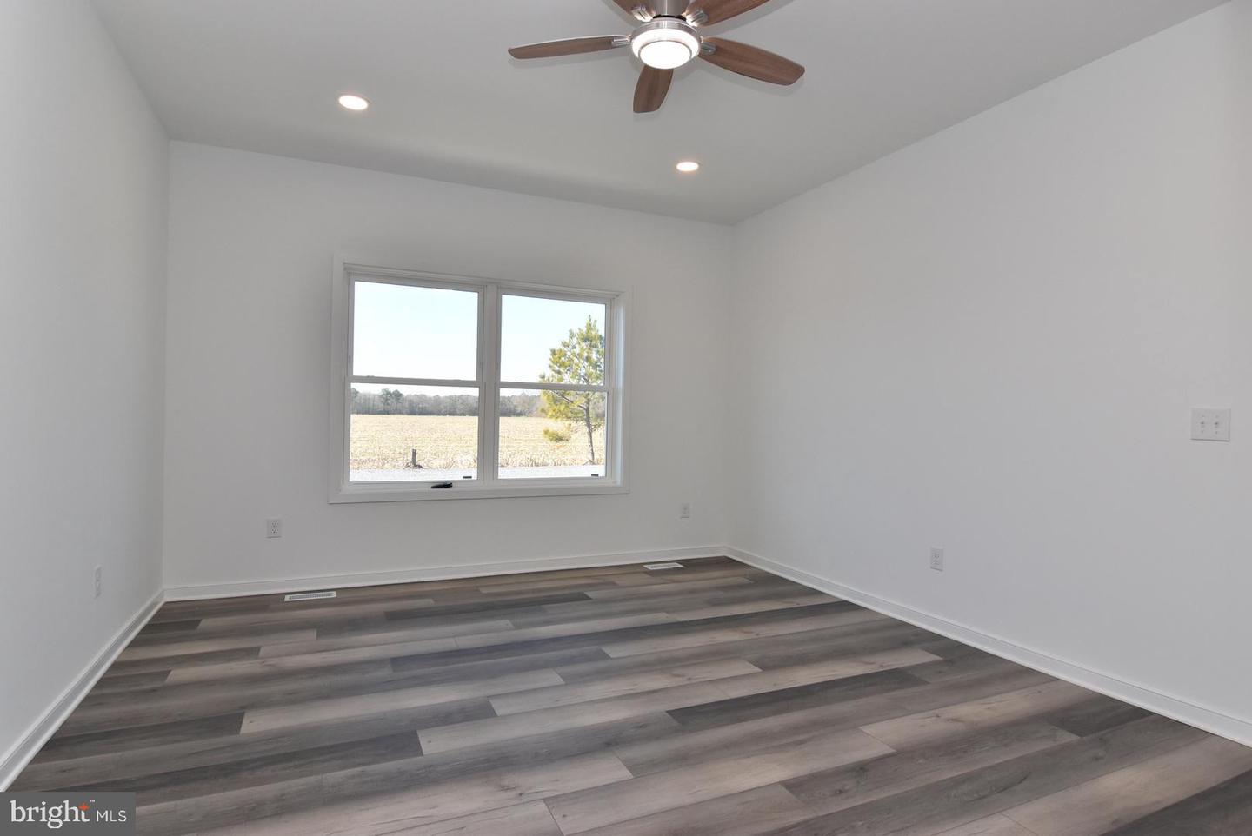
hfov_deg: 90.0
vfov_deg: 67.5
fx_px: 626
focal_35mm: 18
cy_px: 418
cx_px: 626
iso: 800
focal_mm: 12
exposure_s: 1/200
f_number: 10
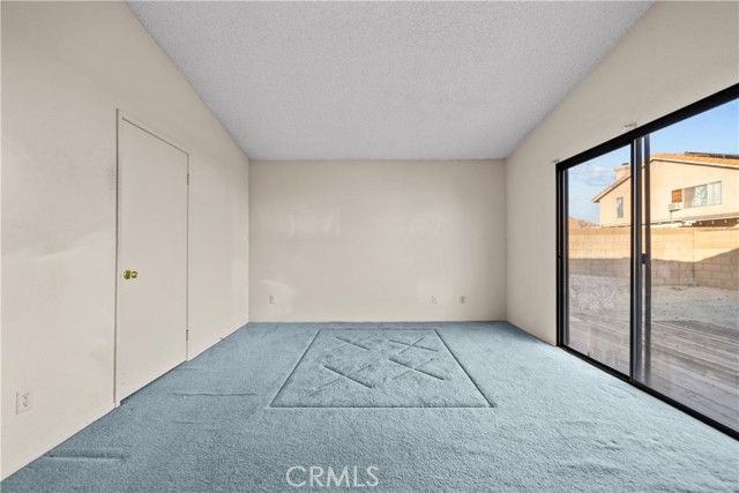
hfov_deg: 108.3
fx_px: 267
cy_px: 246
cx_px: 370
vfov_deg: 85.5
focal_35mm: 13
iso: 250
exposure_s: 1/4
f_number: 6.3
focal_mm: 13
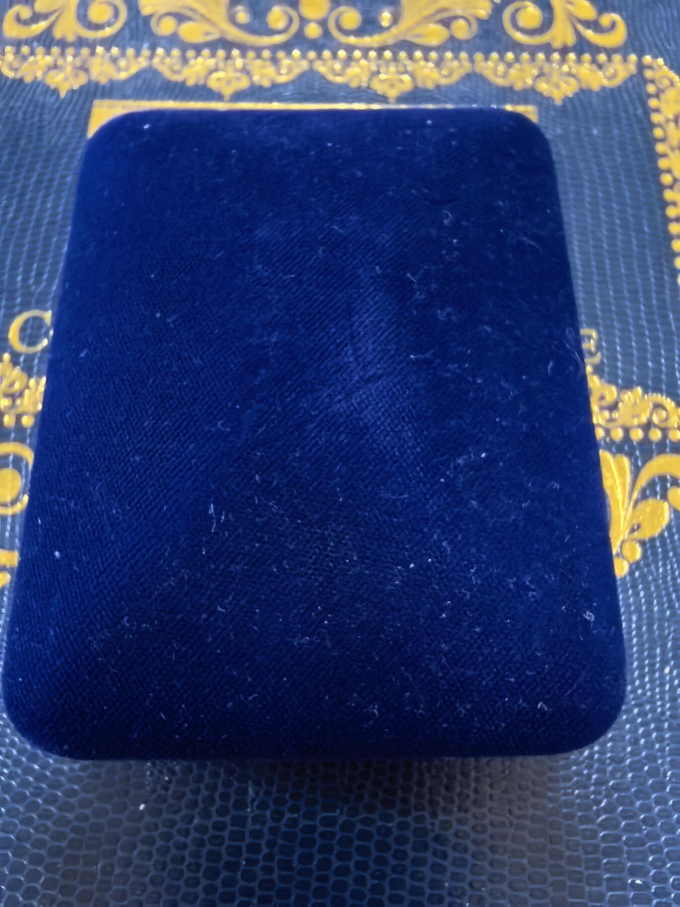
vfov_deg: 71.6
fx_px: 629
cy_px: 454
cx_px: 340
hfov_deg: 56.8
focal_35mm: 24
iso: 1000
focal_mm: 1.68
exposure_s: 1/16.7
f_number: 2.2
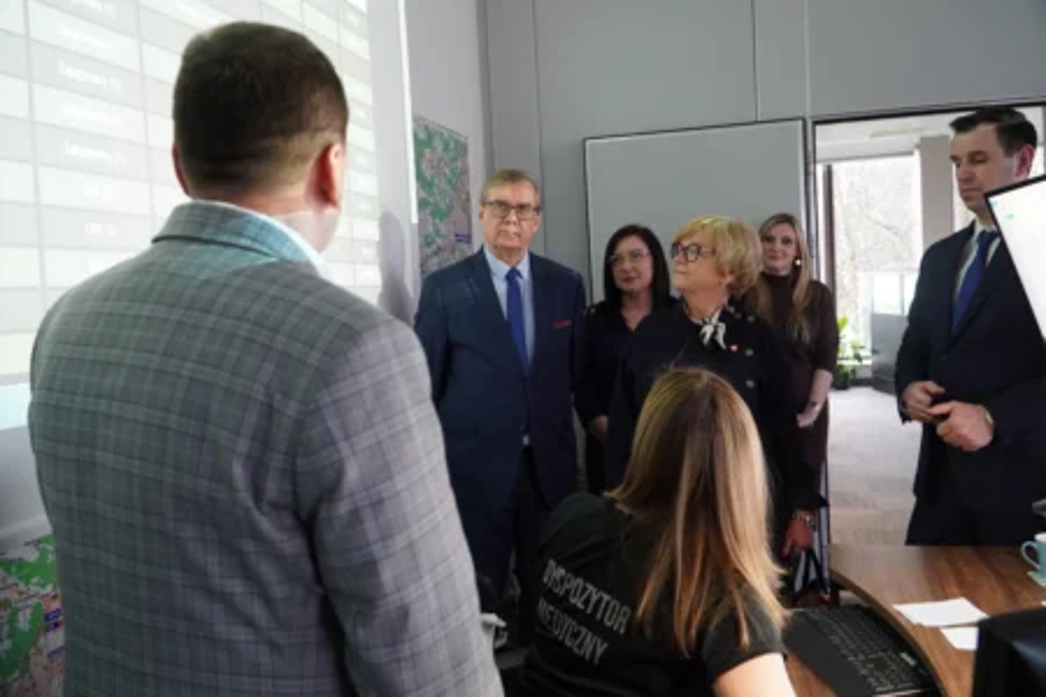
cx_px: 523
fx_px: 915
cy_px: 348
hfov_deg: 59.5
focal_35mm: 32
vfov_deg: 41.7
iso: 2000
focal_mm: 21
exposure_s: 1/25
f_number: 4
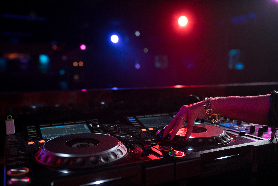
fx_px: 270
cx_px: 139
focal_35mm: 35
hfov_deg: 54.4
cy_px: 93
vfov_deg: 37.9
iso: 320
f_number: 2.8
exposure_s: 1/80
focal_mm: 35
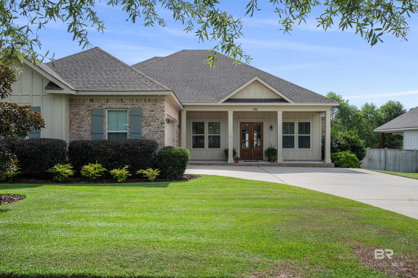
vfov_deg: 43.5
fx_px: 348
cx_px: 209
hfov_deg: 62.0
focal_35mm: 30
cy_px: 139
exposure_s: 1/200
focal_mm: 30
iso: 125
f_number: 10
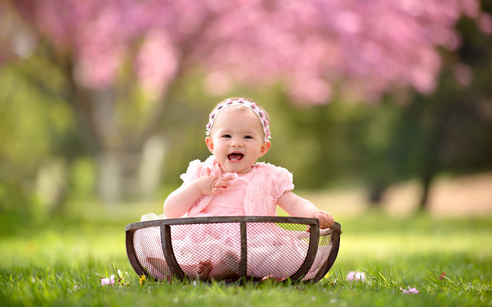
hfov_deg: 10.2
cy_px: 146
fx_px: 2748
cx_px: 246
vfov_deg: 6.4
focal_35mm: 205
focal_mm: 200
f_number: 2.8
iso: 200
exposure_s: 1/1250
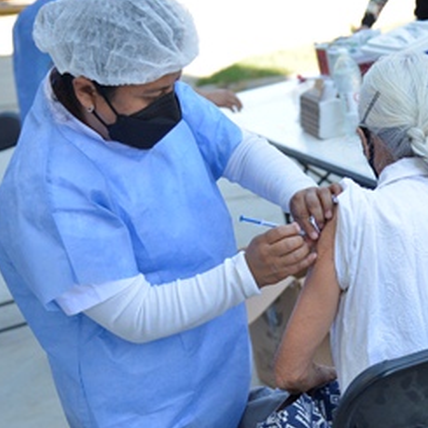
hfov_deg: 21.2
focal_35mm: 81
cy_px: 186
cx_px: 311
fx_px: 1133
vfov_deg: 21.4
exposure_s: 1/1250
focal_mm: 52
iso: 800
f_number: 4
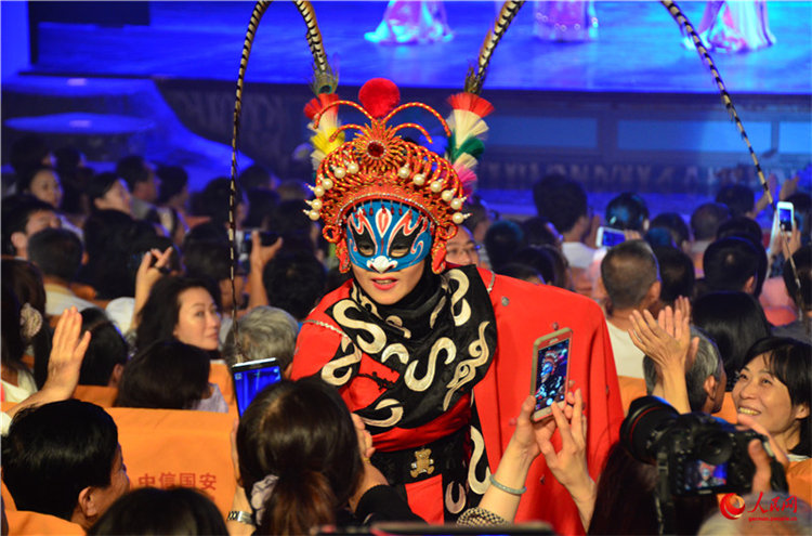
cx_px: 406
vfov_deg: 9.6
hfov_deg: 14.4
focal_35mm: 142
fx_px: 3204
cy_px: 268
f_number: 5.6
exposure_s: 1/60
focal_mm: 95
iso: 1600
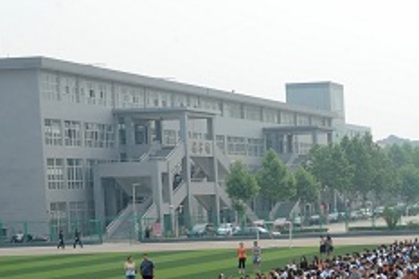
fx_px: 1117
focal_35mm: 96
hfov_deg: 19.6
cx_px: 542
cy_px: 242
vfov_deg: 14.1
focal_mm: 35
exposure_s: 1/250
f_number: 11
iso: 640
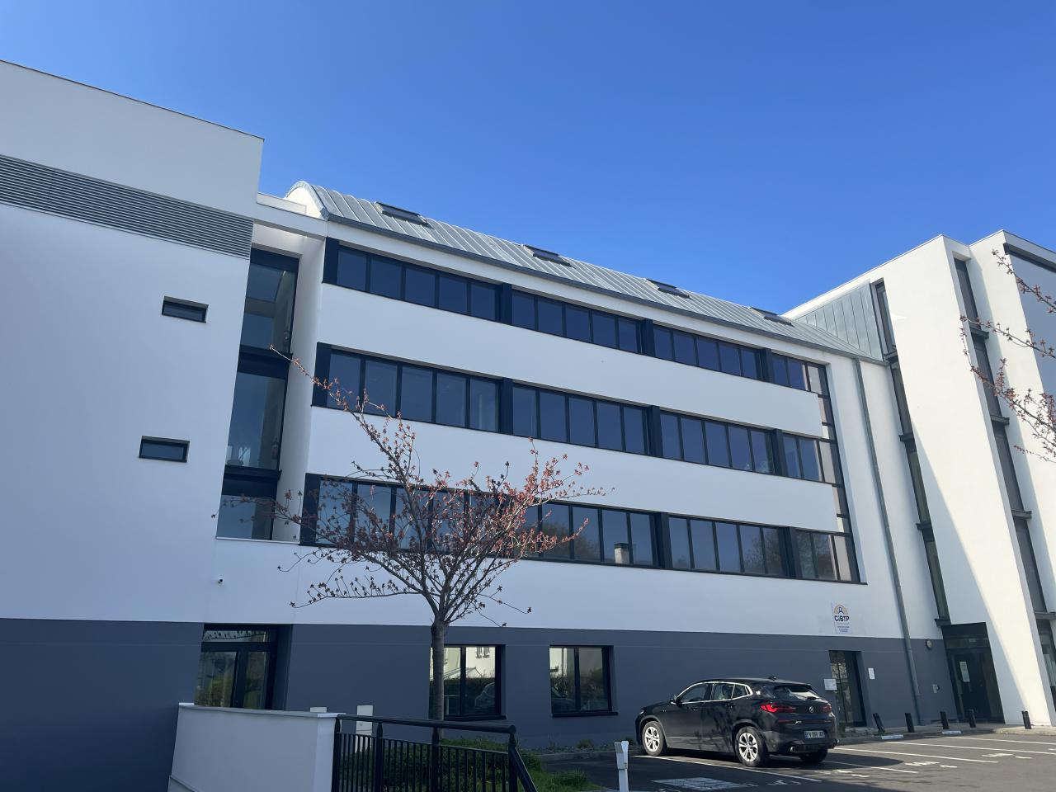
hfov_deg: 67.3
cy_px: 396
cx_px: 528
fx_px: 793
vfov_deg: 53.1
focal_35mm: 26
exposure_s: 1/2020
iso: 32
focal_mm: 4.2
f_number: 1.6
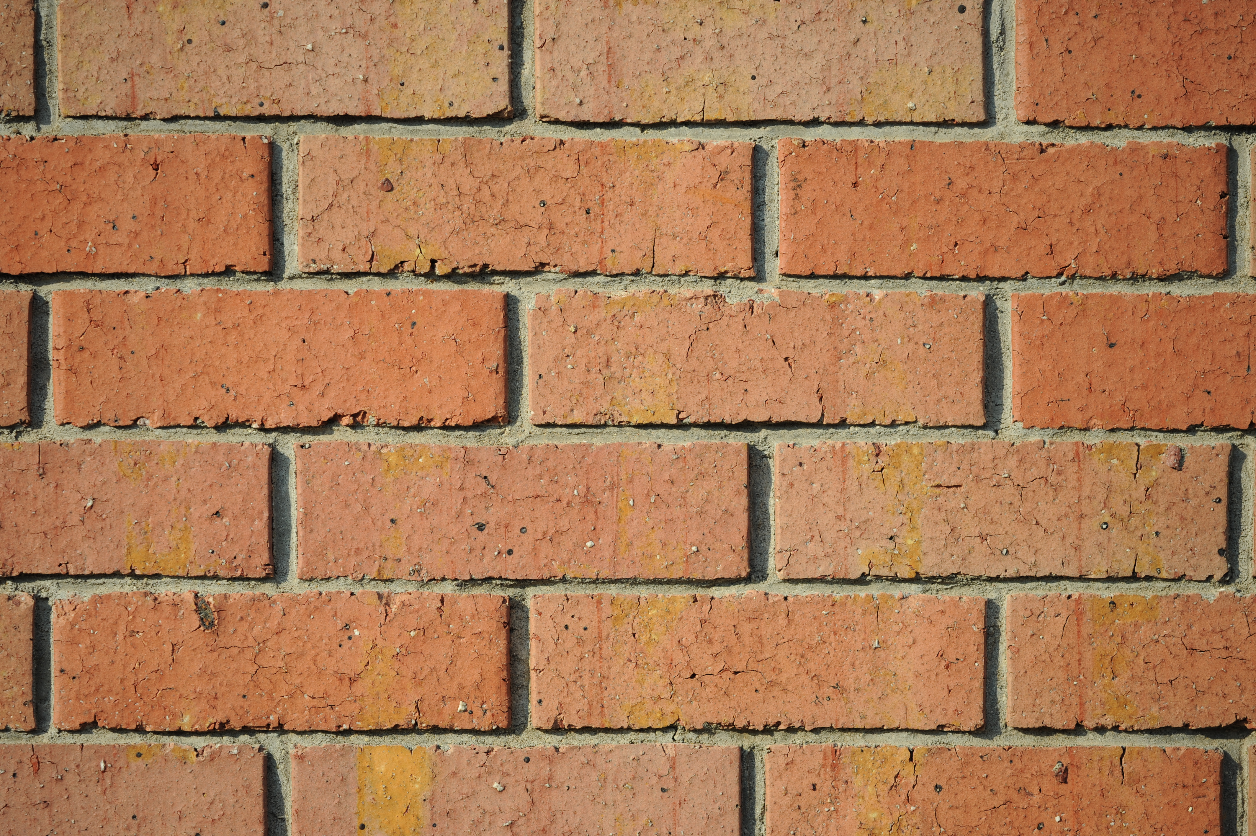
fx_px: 5230
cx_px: 628
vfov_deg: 9.1
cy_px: 418
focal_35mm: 150
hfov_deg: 13.7
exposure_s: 1/1250
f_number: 4
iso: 200
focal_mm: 150
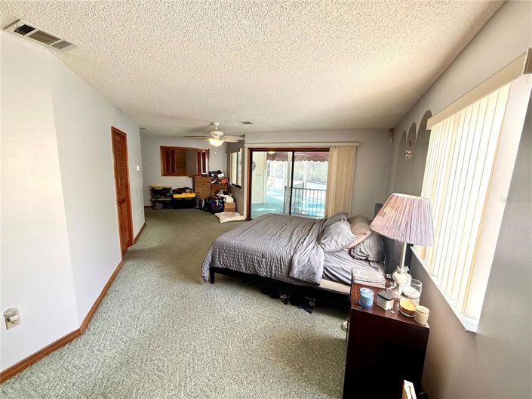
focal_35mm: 14
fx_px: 215
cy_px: 200
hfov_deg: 102.1
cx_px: 266
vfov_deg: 85.6
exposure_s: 1/99
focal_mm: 2.22
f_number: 2.2
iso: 160
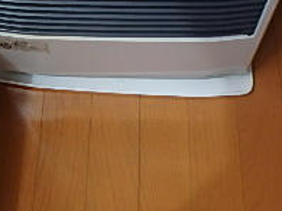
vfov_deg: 19.5
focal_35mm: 69
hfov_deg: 28.2
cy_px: -68
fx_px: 562
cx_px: 124
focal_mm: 3.7
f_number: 3.5
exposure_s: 1/160
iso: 125
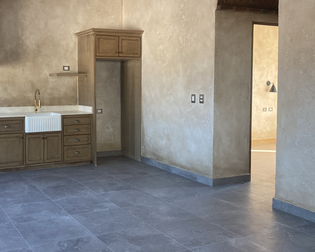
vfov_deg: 35.7
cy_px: 115
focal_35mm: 42
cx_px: 88
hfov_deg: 42.8
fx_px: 392
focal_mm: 4.25
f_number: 1.8
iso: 80
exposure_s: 1/121
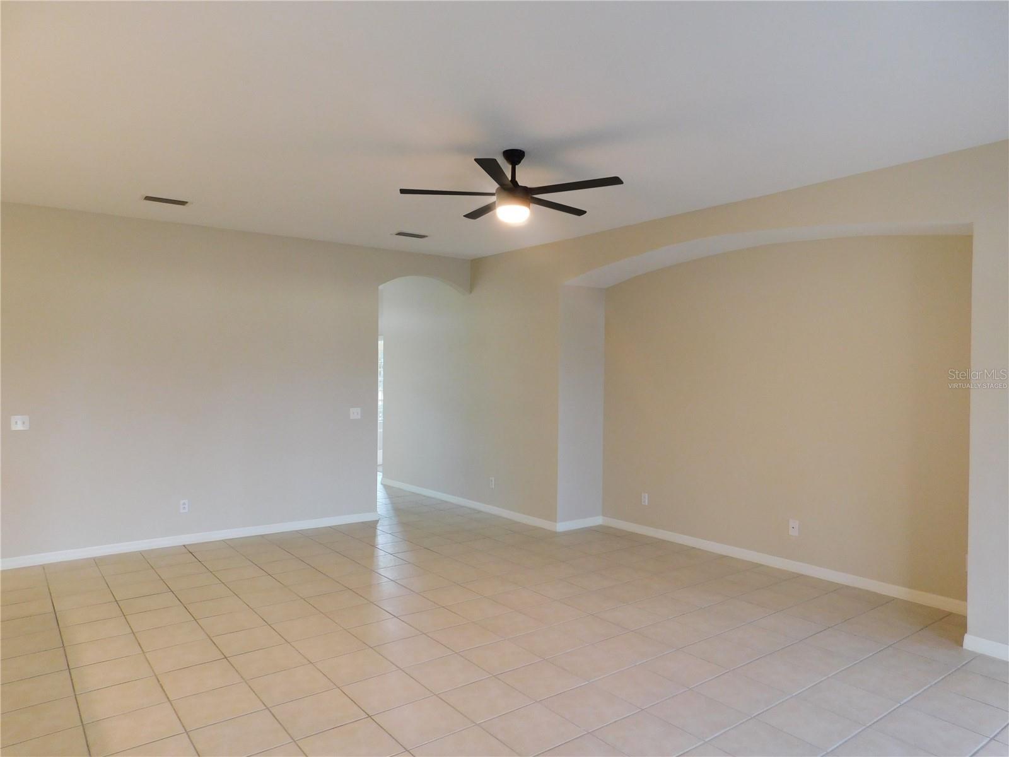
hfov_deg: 73.9
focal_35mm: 23
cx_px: 504
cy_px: 378
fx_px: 670
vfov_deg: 58.9
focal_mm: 4
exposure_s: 1/30
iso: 180
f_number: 3
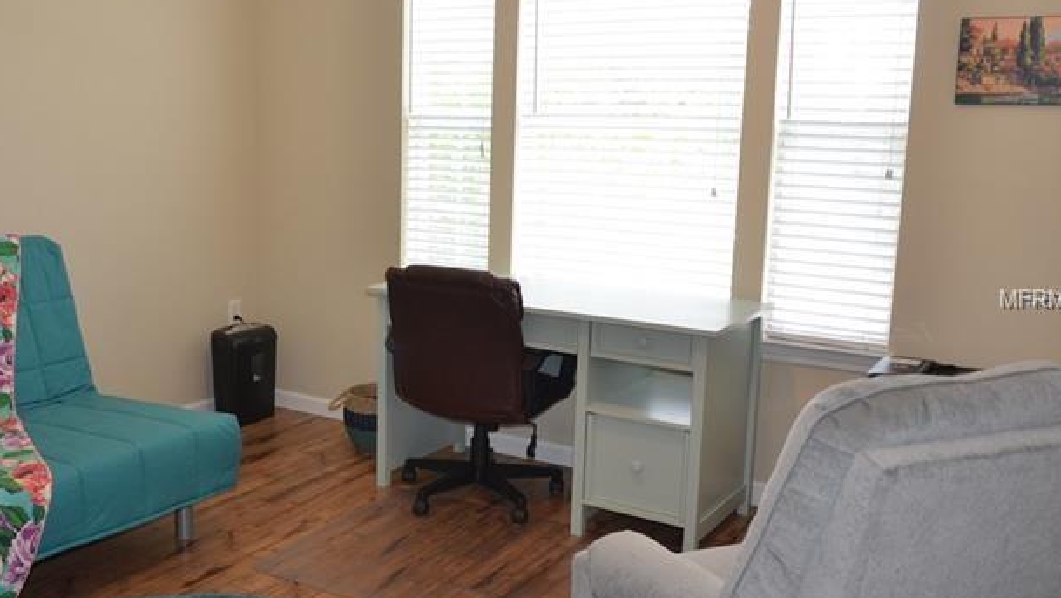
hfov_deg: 53.5
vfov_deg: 32.0
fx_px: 1041
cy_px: 301
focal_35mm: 37
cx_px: 409
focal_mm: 18
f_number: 3.5
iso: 640
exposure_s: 1/60
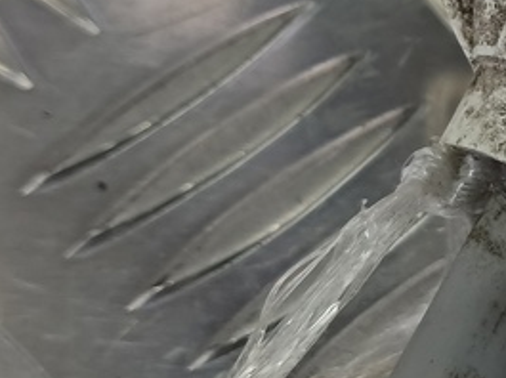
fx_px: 1299
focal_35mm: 89
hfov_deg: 19.2
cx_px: 762
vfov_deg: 16.6
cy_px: 170
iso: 157
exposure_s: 1/100
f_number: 1.6
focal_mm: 4.11
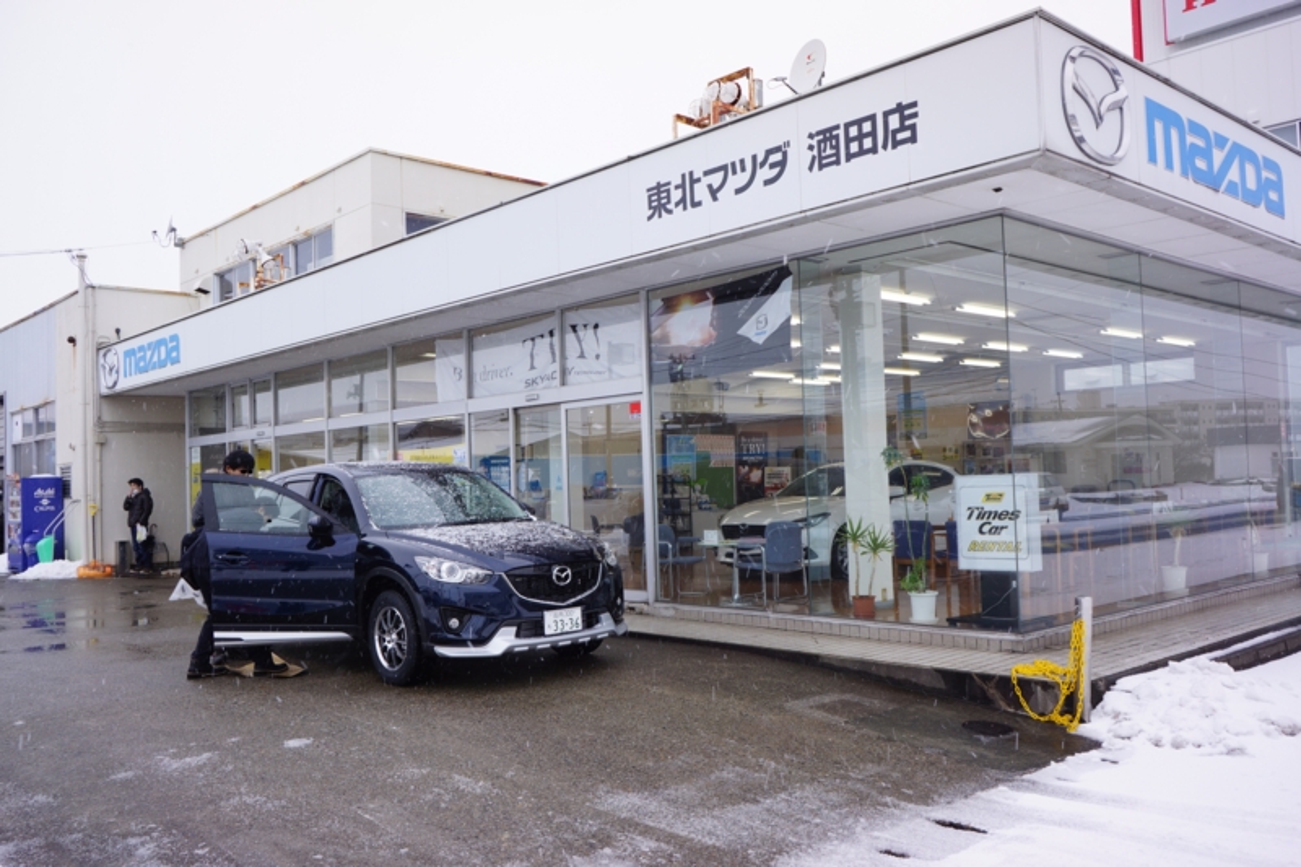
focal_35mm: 30
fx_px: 1084
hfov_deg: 61.9
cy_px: 434
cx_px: 650
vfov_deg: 43.6
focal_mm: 20
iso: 100
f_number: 5
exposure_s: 1/100
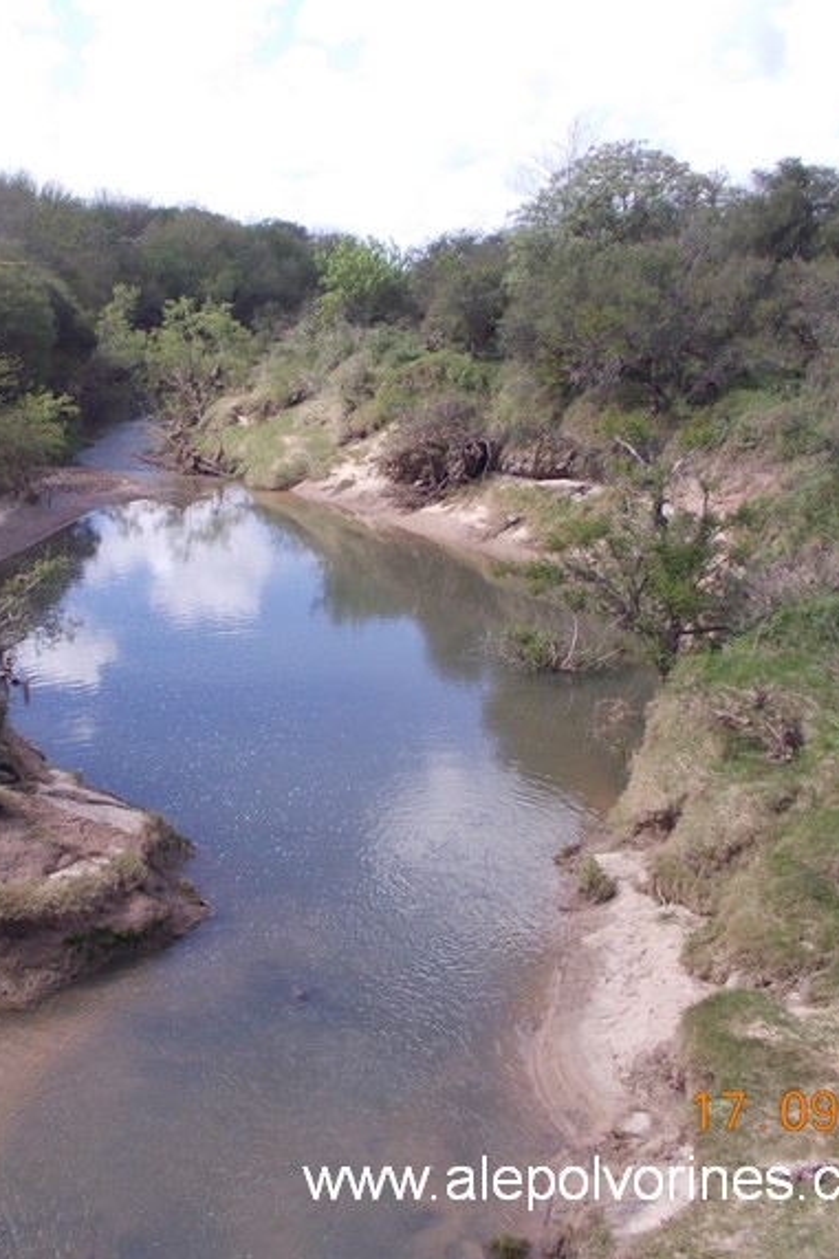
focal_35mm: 39
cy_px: 630
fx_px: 1364
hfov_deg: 33.6
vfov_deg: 49.6
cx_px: 233
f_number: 5.4
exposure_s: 1/160
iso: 80
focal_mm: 4
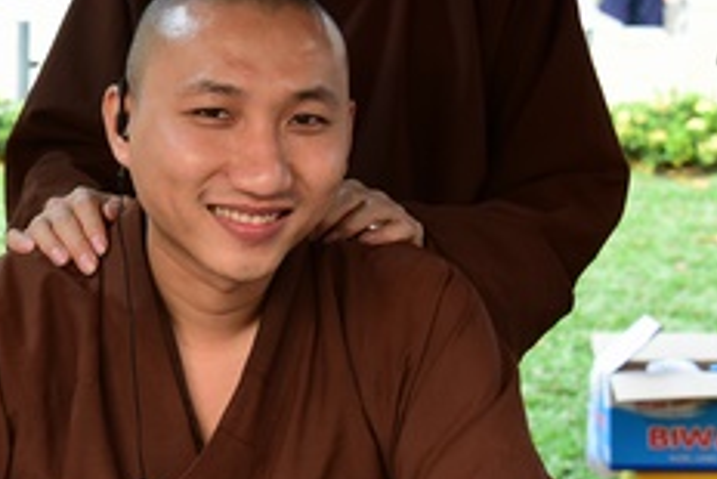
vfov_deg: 12.2
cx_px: -9
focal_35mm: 112
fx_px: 2232
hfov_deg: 17.8
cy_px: 53
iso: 800
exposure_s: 1/60
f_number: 5
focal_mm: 40
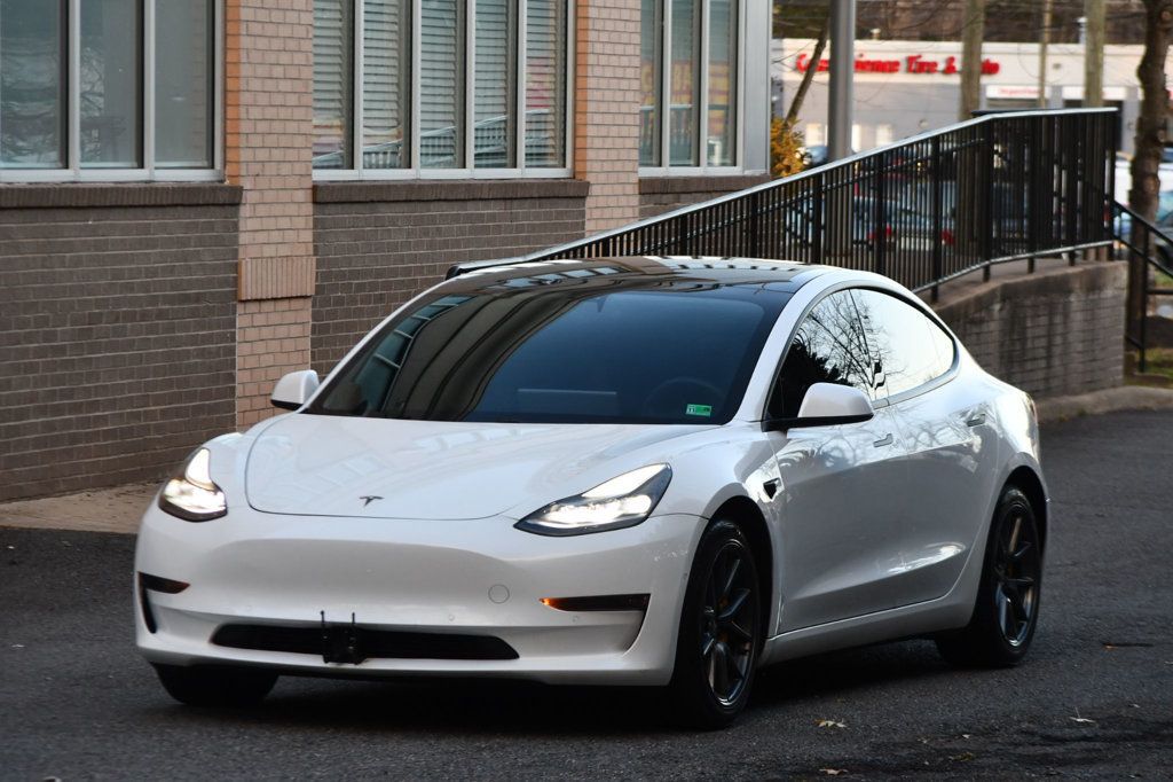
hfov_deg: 13.4
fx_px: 4983
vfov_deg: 9.0
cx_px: 586
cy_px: 391
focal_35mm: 153
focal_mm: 102
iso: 500
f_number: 4.8
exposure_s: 1/250
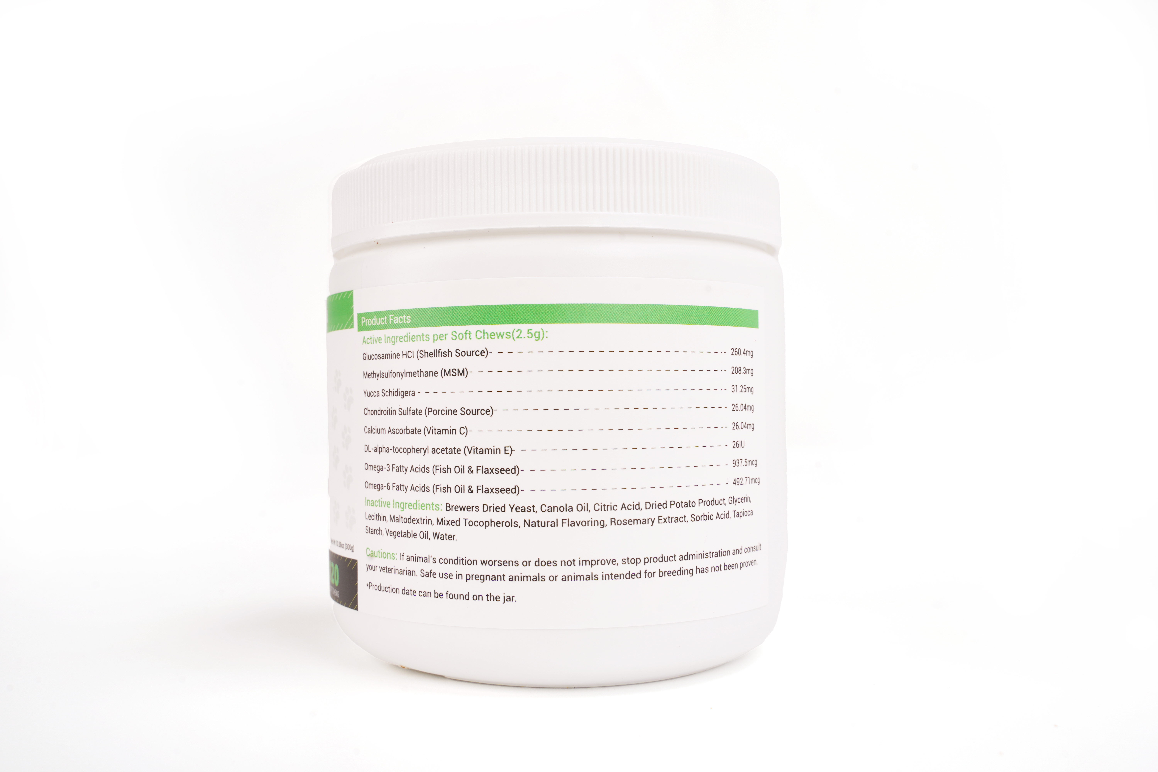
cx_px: 579
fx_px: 1158
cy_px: 386
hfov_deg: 53.1
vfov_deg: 36.9
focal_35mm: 36
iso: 100
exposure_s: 1/80
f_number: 14
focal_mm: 36
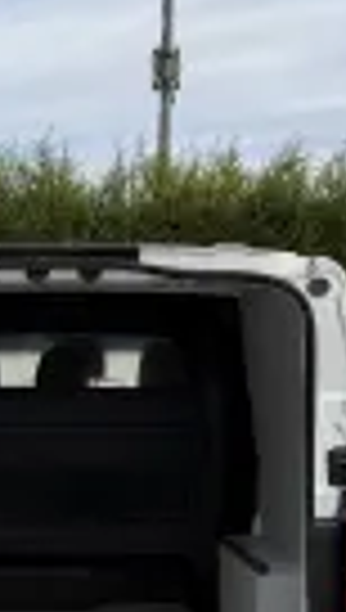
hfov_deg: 17.4
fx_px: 1120
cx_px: 54
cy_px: 468
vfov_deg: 30.0
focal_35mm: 69
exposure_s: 1/3759
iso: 80
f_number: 1.78
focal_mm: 6.76
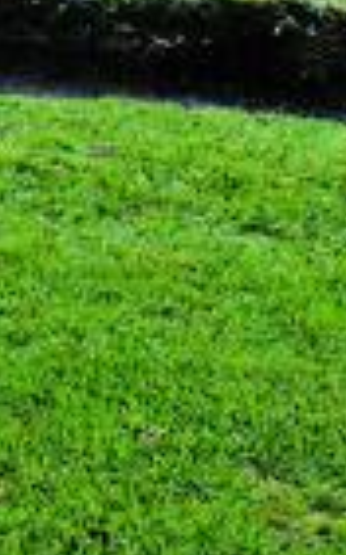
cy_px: -563
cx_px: -1644
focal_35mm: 183
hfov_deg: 5.0
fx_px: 2764
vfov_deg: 10.5
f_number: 2.8
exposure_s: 1/640
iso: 100
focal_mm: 8.38
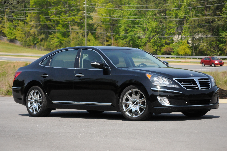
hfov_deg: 18.9
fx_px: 680
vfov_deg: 12.7
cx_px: 114
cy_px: 76
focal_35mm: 108
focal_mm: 72
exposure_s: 1/8000
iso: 2000
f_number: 5.6
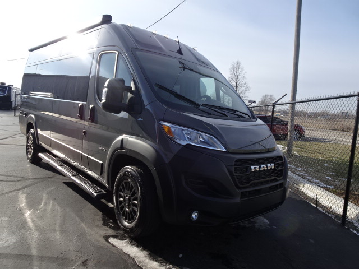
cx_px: 180
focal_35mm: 24
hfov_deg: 71.6
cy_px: 134
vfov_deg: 56.8
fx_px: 249
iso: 80
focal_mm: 4.1
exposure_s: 1/800
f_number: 3.5
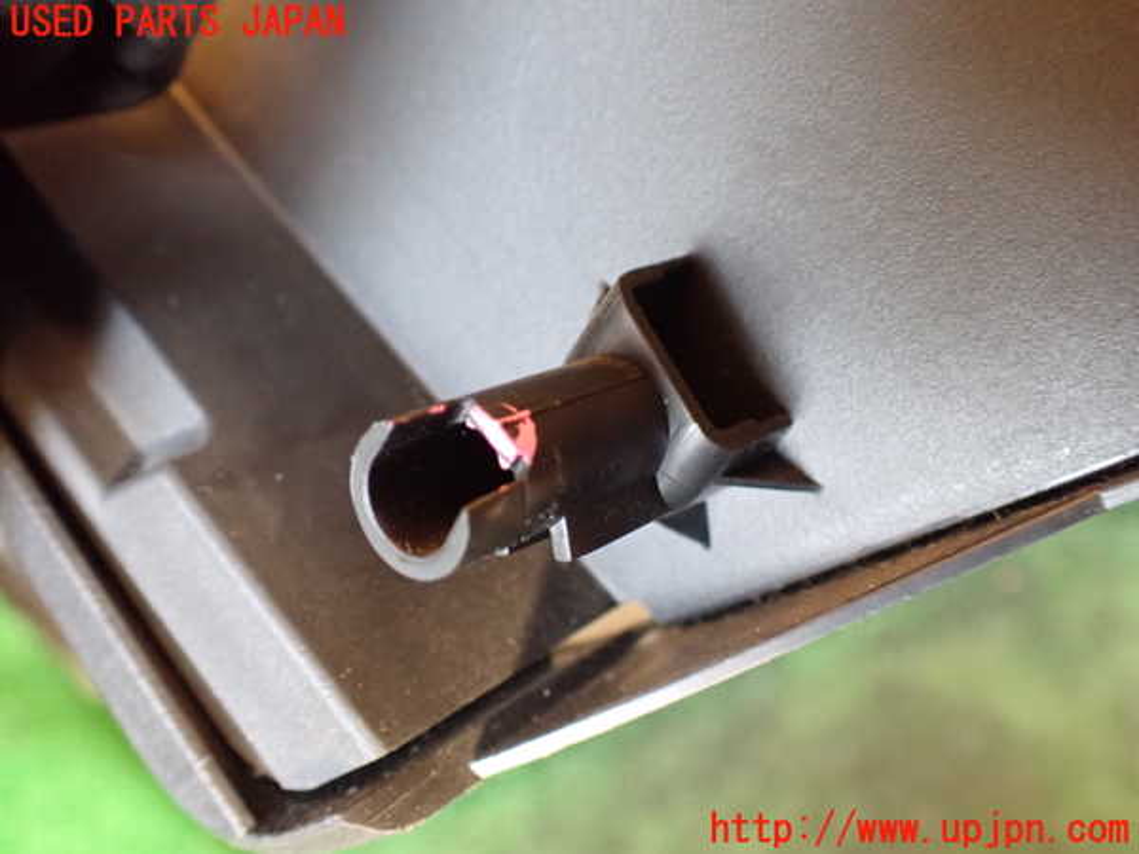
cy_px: 427
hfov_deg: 60.0
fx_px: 987
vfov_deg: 46.8
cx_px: 570
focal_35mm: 30
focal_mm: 5.4
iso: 1250
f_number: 2.3
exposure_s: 1/30
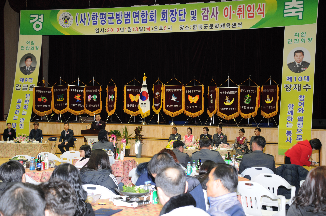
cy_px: 108
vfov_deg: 22.6
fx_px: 543
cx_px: 163
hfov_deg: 33.4
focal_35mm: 60
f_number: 5
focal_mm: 40
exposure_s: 1/60
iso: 250
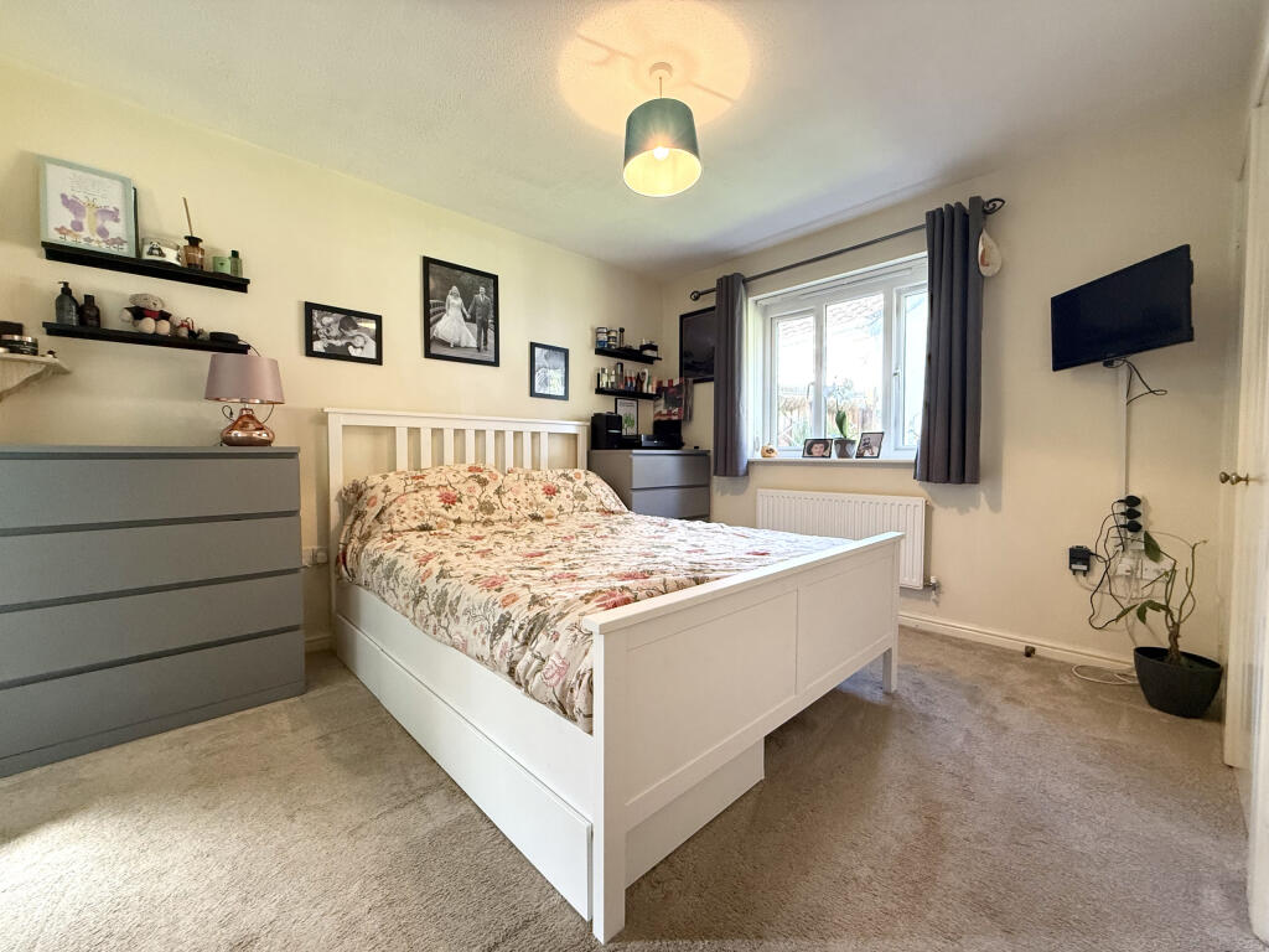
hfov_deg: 102.1
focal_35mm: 14
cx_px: 634
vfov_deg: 85.7
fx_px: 513
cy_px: 476
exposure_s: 1/100
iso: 250
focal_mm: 2.22
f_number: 2.2
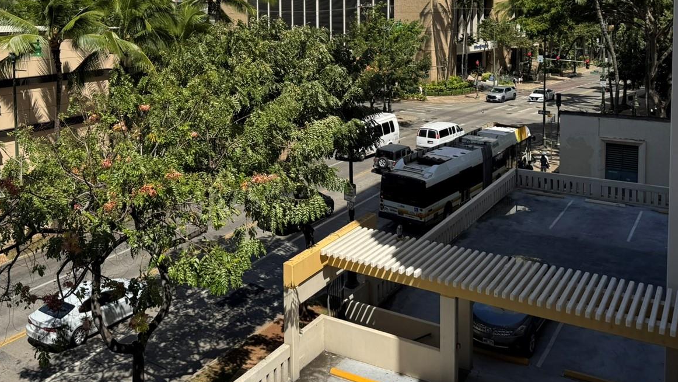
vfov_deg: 31.5
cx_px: 291
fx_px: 647
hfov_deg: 55.1
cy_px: 47
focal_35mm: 36
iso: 80
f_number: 1.78
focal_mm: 6.76
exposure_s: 1/4950
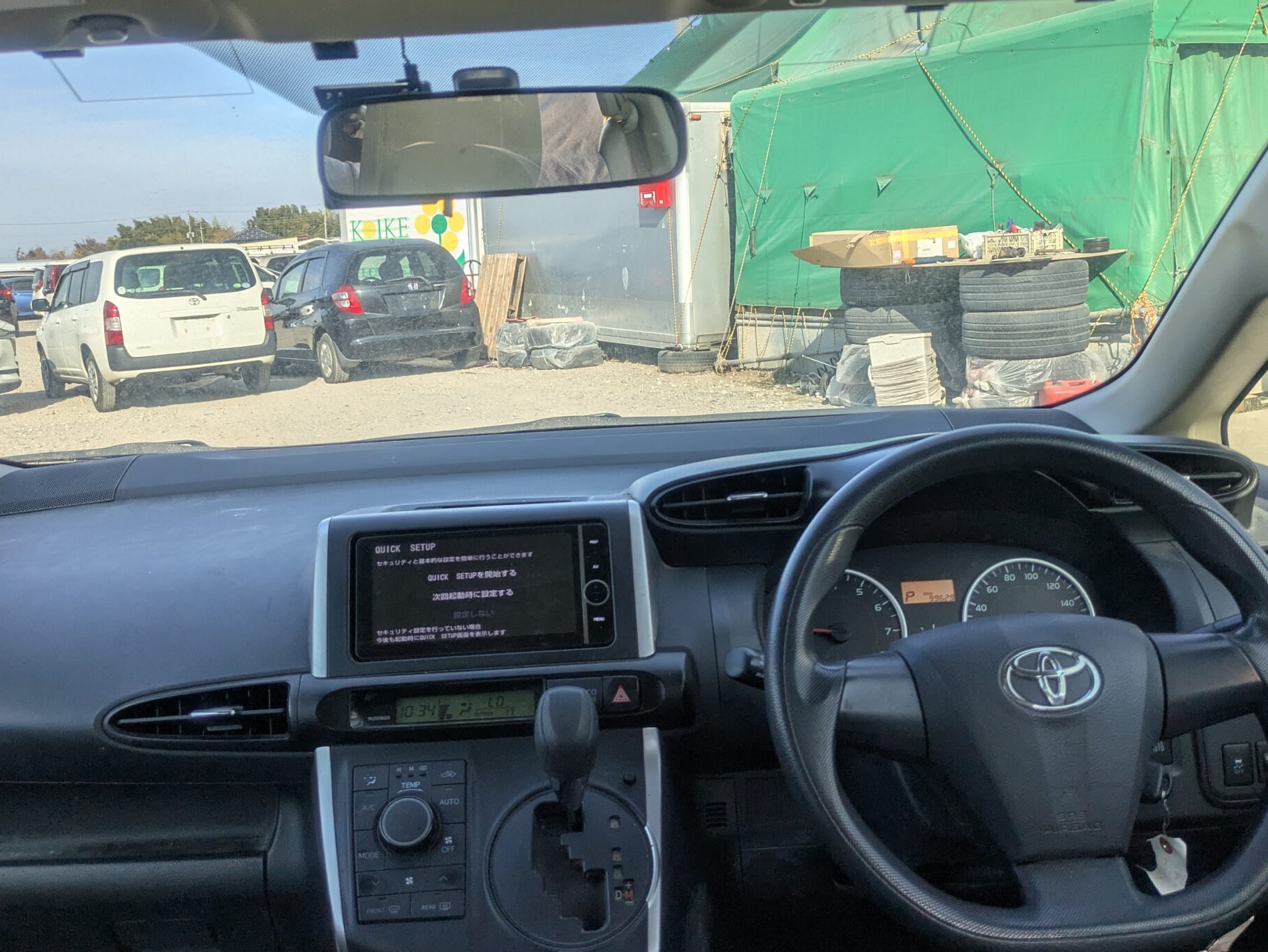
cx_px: 634
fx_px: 1282
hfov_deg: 52.6
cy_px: 449
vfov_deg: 40.7
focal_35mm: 35
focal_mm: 5.43
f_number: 1.89
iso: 41
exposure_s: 1/974
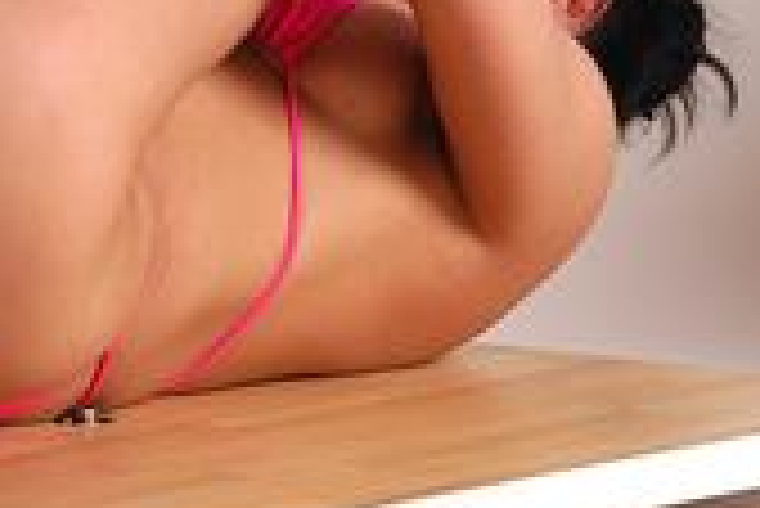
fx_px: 8739
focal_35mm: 414
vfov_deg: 3.3
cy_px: 4
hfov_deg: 5.0
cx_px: 81
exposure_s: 1/160
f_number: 9
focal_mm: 85
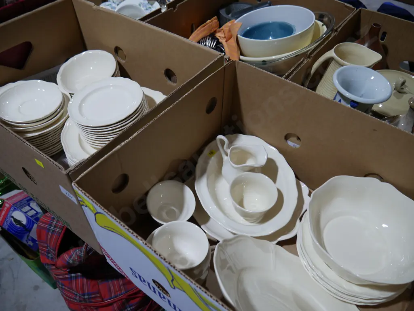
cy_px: 156
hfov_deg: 63.4
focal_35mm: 28
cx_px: 207
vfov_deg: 49.8
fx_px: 335
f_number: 3.5
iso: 200
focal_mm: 14
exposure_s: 1/125
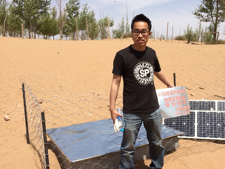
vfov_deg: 36.8
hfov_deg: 47.3
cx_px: 146
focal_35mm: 39
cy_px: 94
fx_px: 253
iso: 40
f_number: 2.2
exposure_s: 1/2933
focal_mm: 4.12
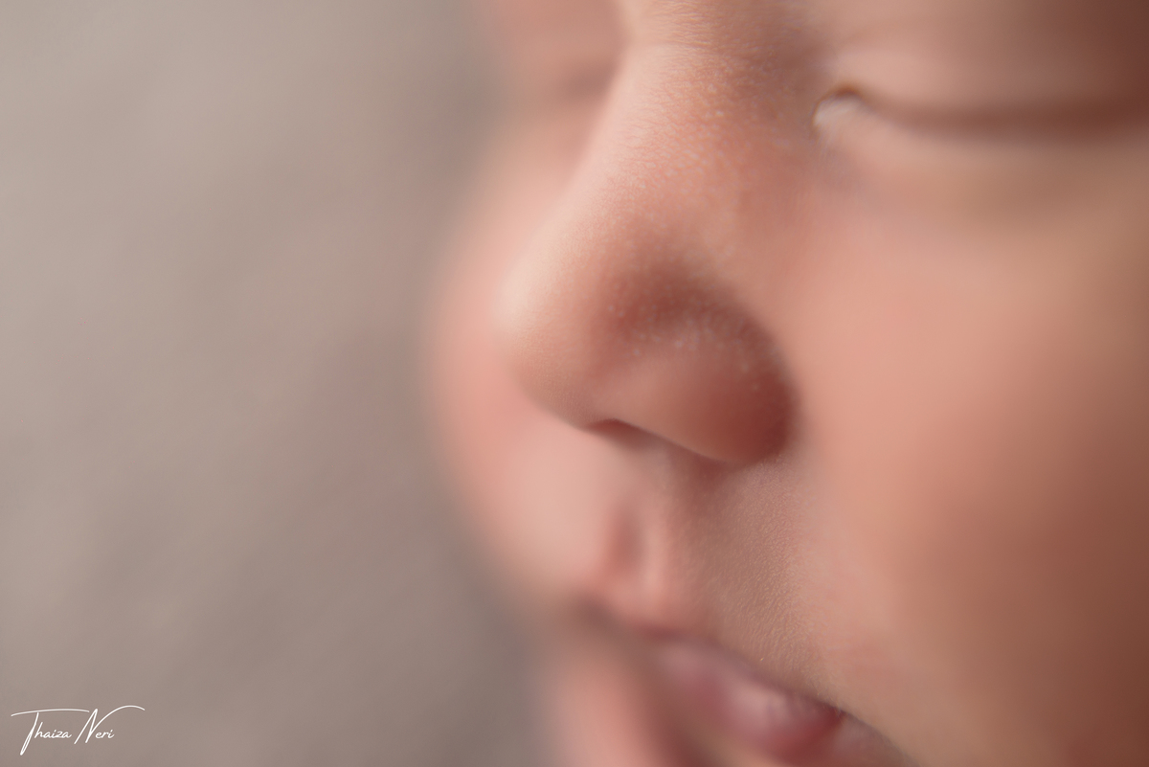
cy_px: 384
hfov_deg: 39.6
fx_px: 1596
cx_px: 574
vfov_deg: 27.0
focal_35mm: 50
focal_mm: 50
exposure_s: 1/160
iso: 100
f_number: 2.8
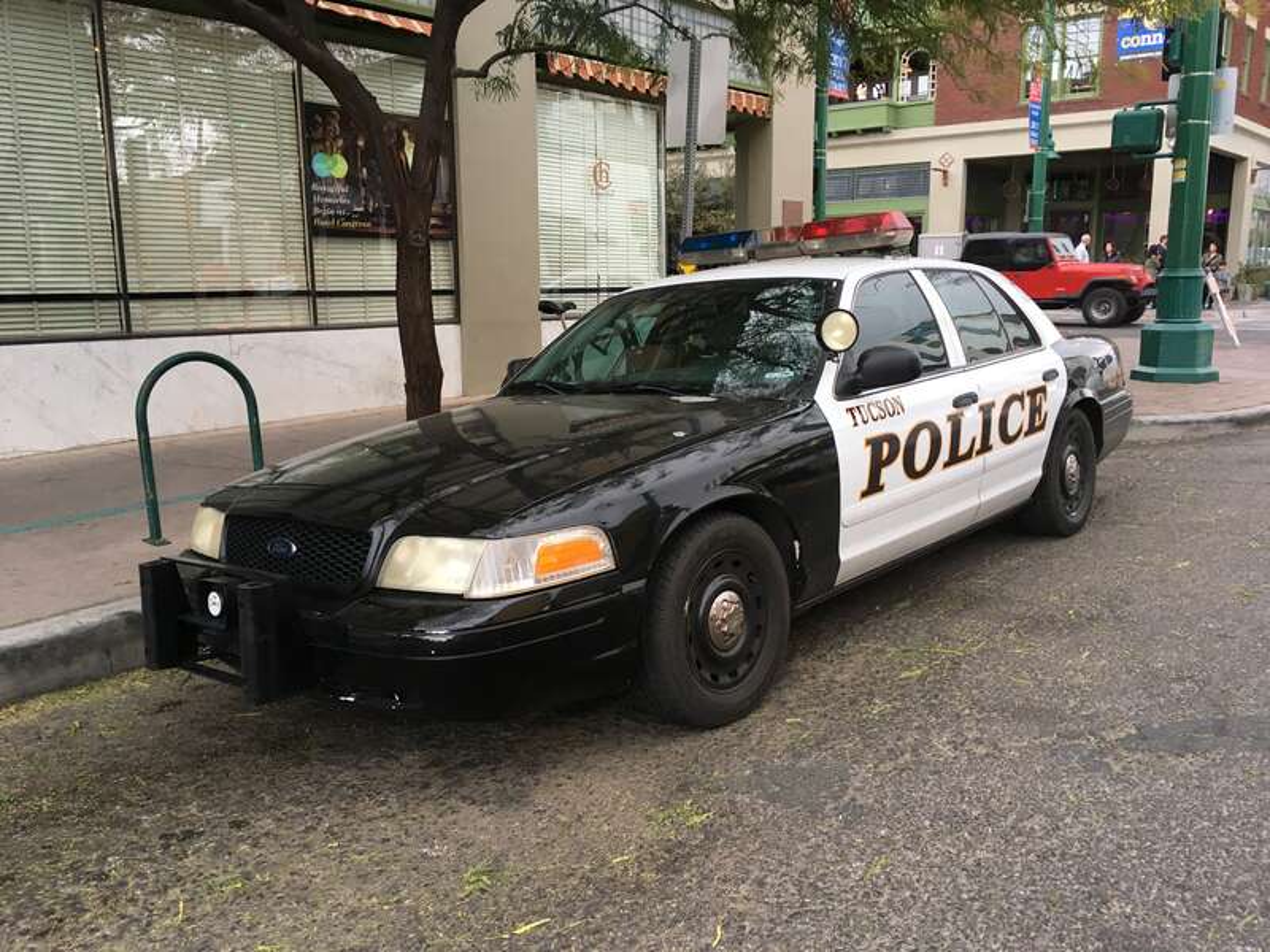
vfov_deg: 48.2
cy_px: 476
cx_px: 635
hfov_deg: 61.7
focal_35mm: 29
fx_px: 1064
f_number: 2.2
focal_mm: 4.15
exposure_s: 1/30
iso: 25
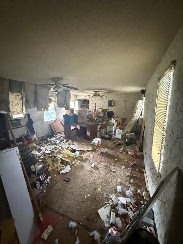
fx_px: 99
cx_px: 92
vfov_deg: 102.1
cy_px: 122
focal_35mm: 14
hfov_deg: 85.7
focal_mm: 2.22
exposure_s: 1/54
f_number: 2.2
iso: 1250
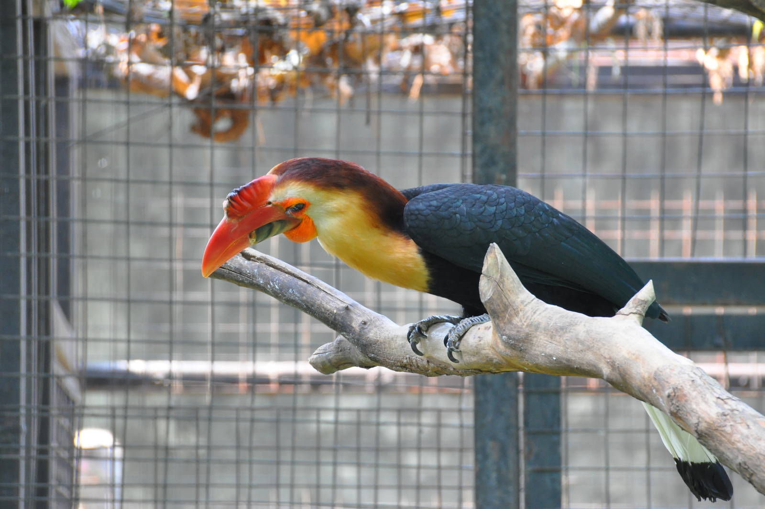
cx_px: 382
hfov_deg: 4.6
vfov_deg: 3.0
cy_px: 254
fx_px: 9552
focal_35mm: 450
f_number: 10
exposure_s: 1/50
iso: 1250
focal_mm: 300
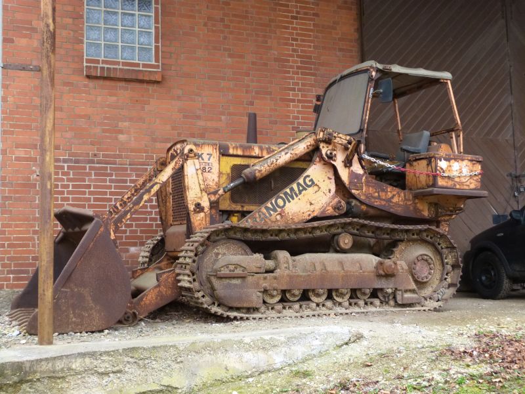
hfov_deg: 42.1
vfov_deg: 32.2
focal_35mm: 45
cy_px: 197
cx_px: 262
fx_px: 682
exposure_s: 1/100
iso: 400
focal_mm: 8.1
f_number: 3.6
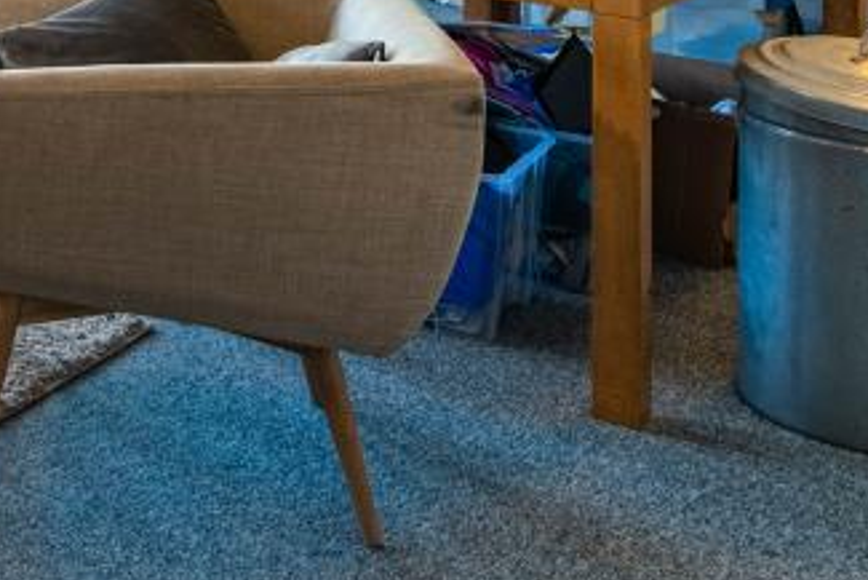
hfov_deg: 24.6
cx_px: -363
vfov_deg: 17.8
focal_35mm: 67
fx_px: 1616
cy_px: -339
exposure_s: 1/400
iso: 800
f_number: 11
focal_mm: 17
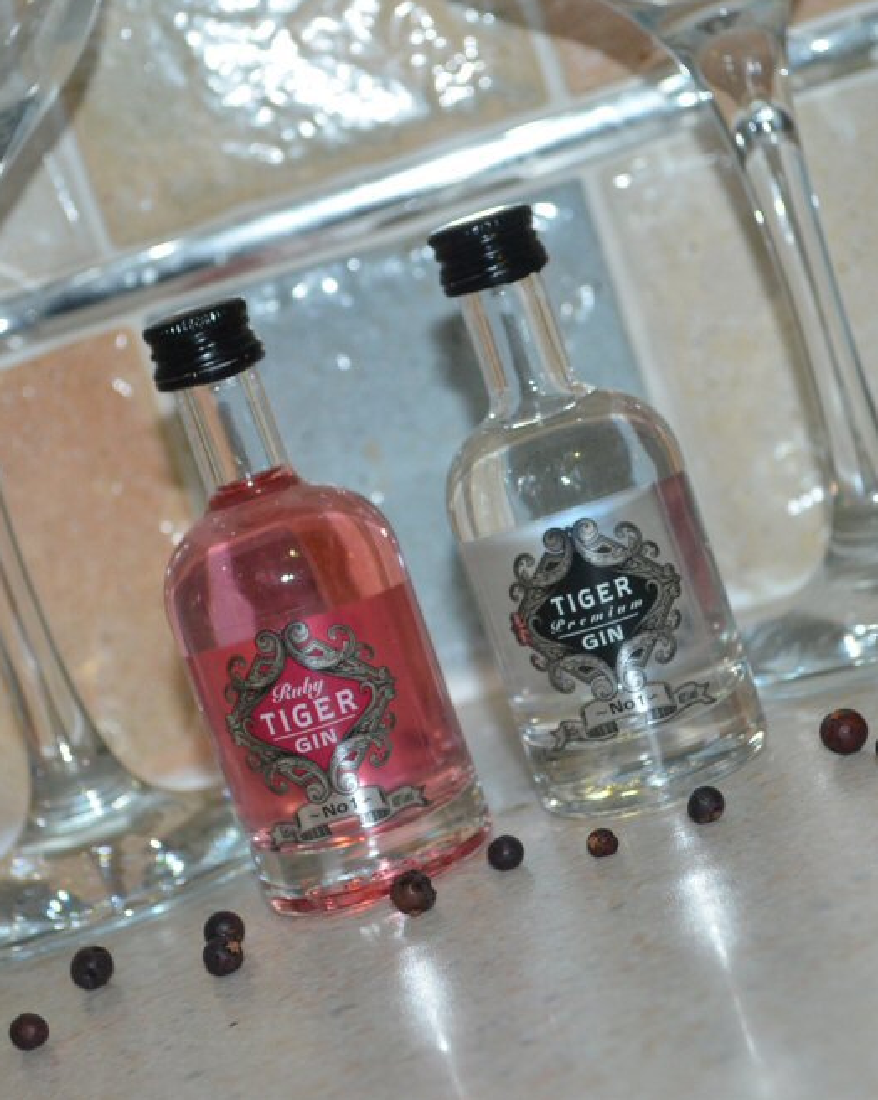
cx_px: 486
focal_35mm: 90
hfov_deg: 17.1
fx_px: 2926
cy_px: 550
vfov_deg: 21.3
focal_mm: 42
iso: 1600
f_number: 5.3
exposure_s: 1/60
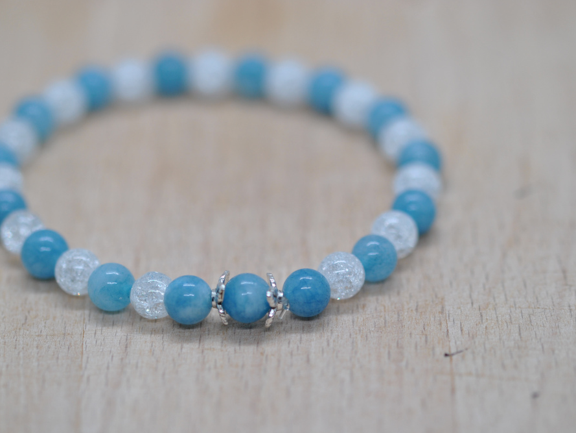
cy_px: 216
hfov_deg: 11.6
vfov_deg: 8.7
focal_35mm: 171
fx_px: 2838
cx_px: 286
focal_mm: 105
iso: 200
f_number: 4
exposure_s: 1/250
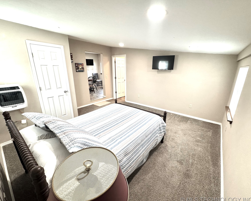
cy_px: 102
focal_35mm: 15
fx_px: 111
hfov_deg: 96.7
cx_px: 131
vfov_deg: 84.0
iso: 200
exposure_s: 1/120
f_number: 2.2
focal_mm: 2.22
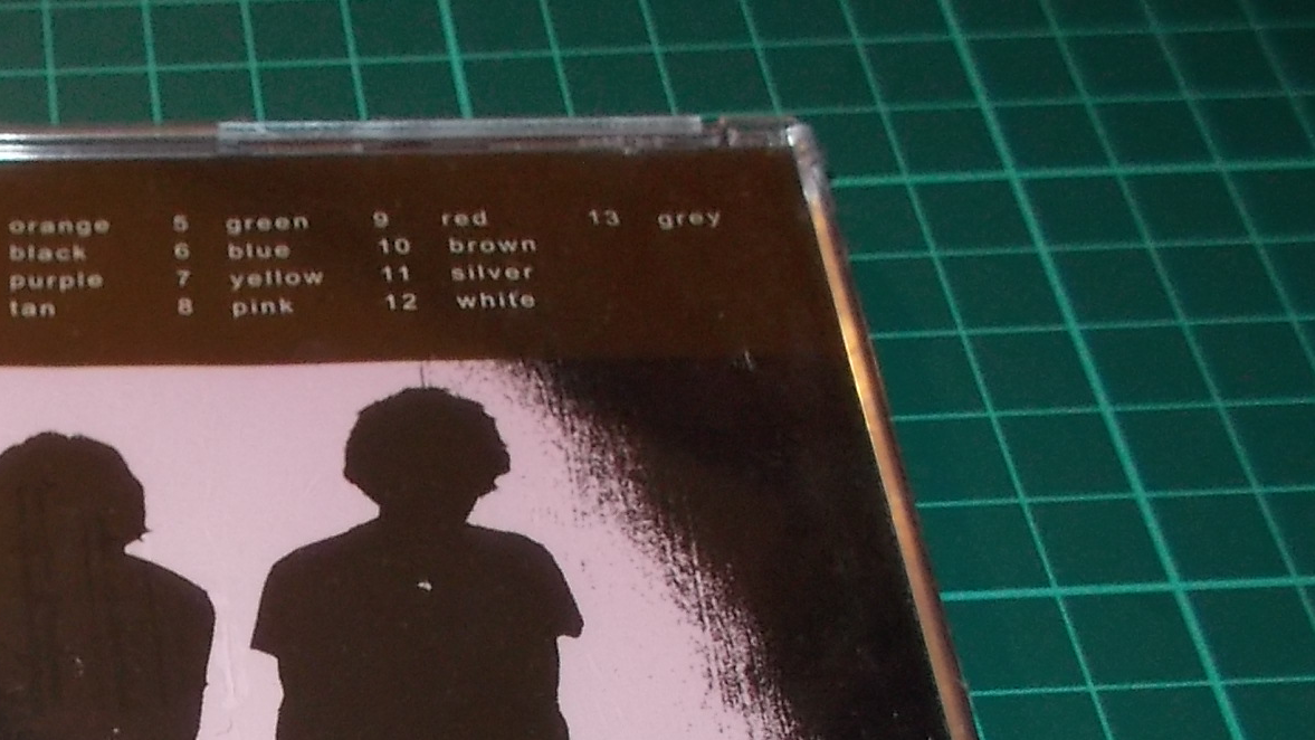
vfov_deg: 18.7
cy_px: 881
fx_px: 2127
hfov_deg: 32.2
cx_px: 66
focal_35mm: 61
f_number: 3.3
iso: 200
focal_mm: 4.1
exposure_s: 1/30
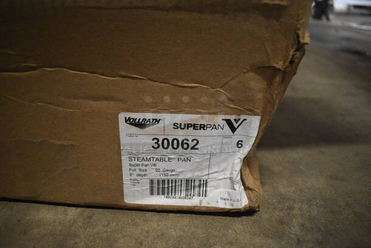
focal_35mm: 27
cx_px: 186
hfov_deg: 67.3
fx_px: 279
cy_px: 124
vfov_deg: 48.0
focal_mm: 18
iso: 2500
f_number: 4
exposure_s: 1/60
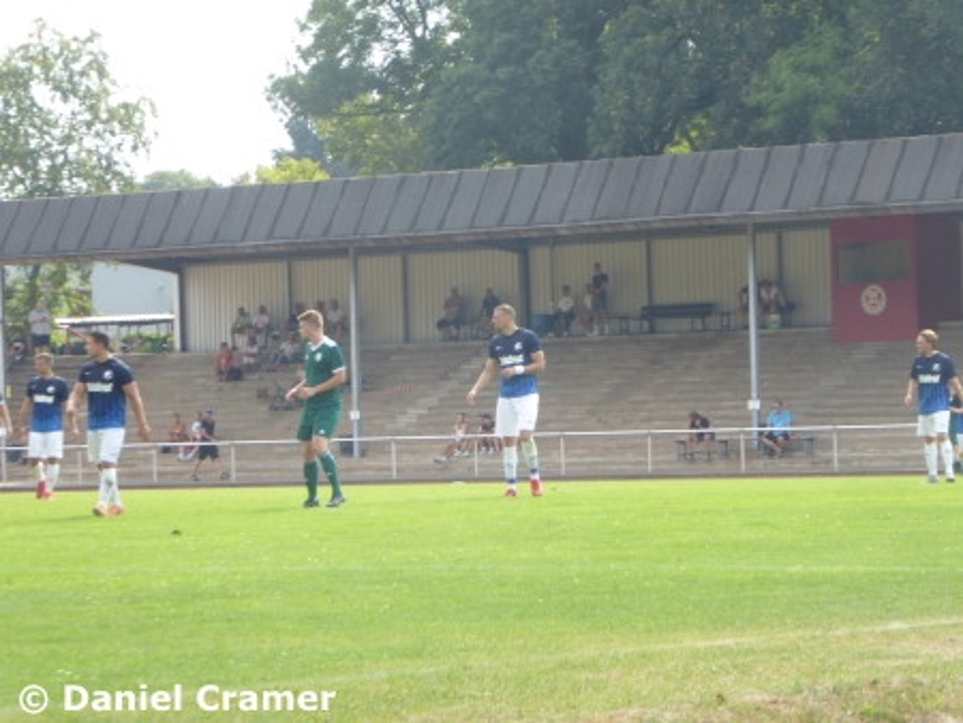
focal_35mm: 172
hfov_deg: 11.5
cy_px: 362
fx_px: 4788
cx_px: 482
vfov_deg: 8.6
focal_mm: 30.9
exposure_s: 1/80
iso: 100
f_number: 5.6
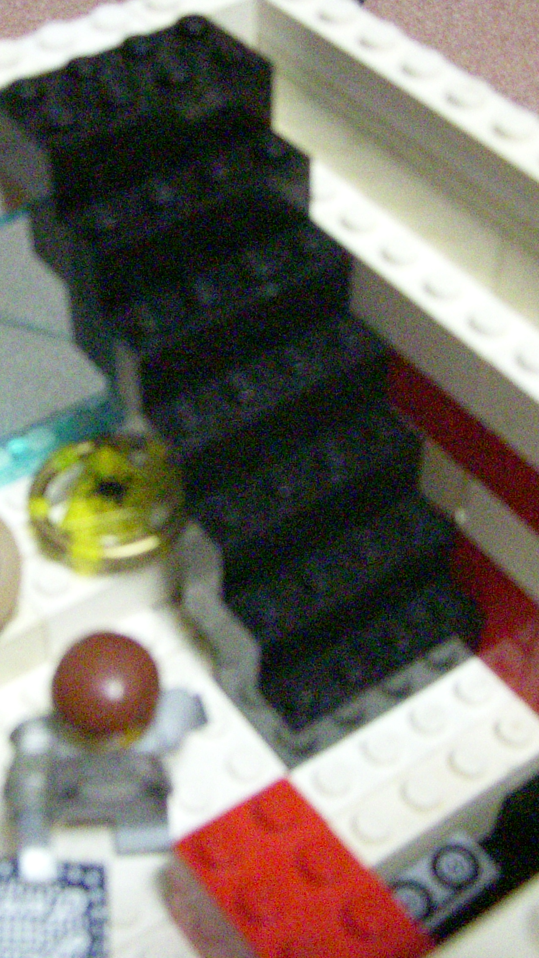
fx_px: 1423
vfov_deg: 37.2
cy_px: 479
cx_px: 176
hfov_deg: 21.4
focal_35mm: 56
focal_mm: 6.3
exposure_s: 1/30
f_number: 3.3
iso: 1600
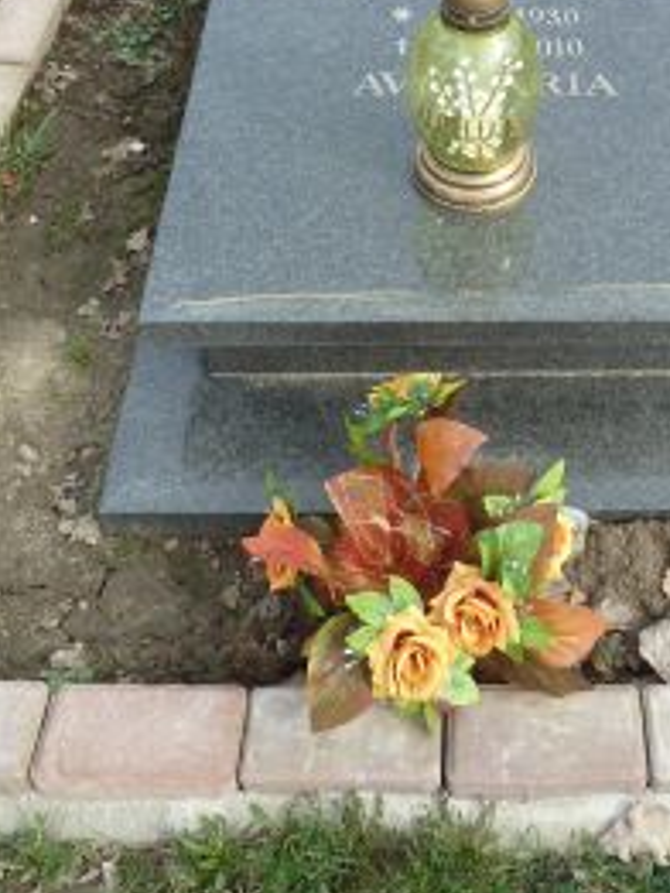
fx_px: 1186
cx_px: 496
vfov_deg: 38.8
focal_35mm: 46
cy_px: 116
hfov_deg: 31.0
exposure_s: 1/250
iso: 125
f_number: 4
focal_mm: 4.1
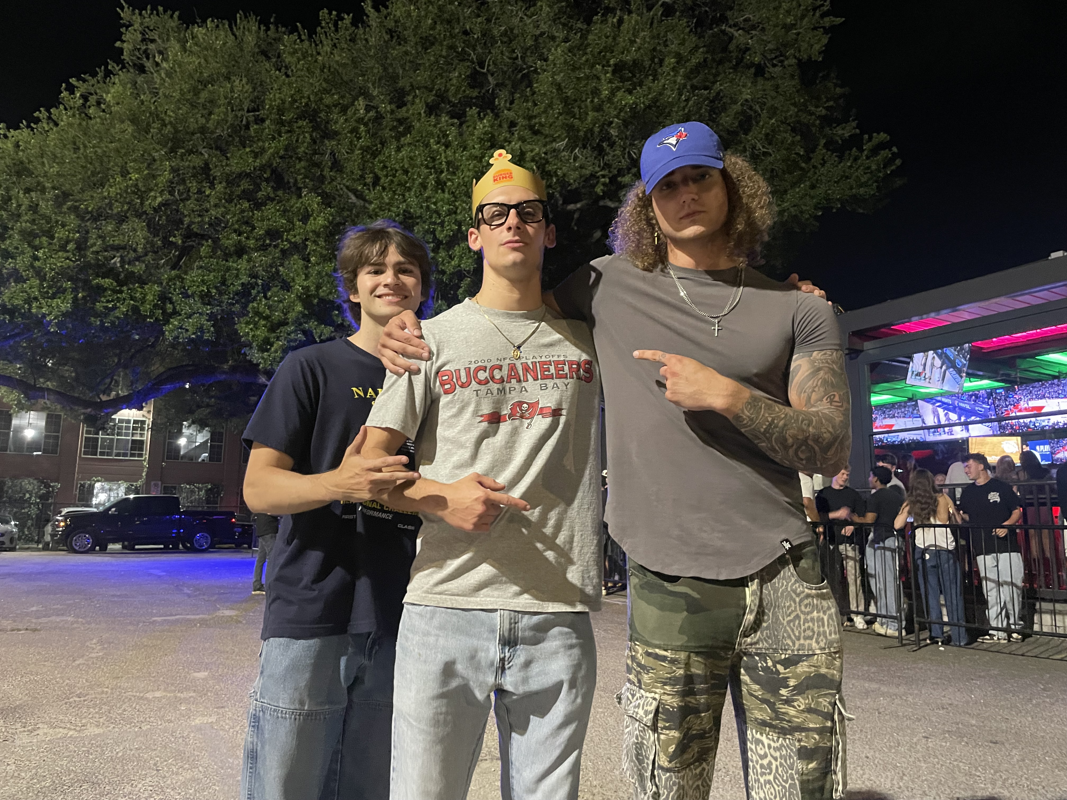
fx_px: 801
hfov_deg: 67.3
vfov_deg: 53.1
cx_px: 534
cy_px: 400
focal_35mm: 26
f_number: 1.6
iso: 800
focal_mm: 4.2
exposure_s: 1/30
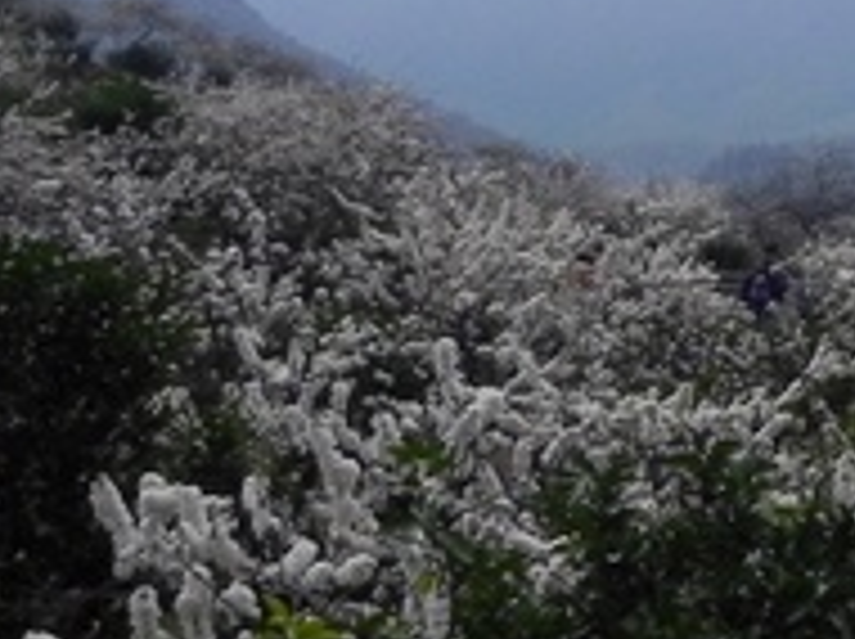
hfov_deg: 16.1
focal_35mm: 107
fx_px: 2640
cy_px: 29
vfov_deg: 13.6
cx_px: 1444
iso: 160
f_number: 8
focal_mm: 5.2
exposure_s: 1/484
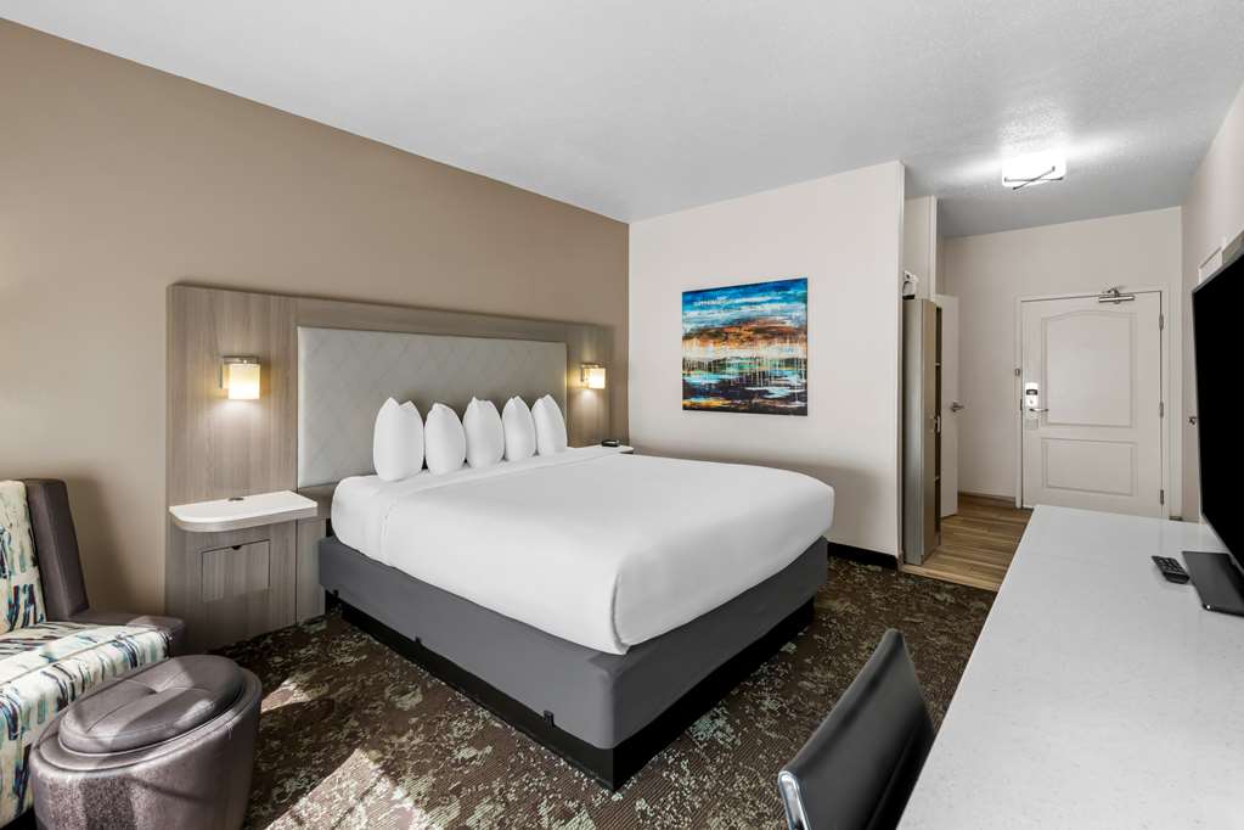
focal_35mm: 14
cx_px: 622
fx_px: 484
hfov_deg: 104.3
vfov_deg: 81.2
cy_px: 415
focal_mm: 14
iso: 400
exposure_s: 1/6
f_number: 8
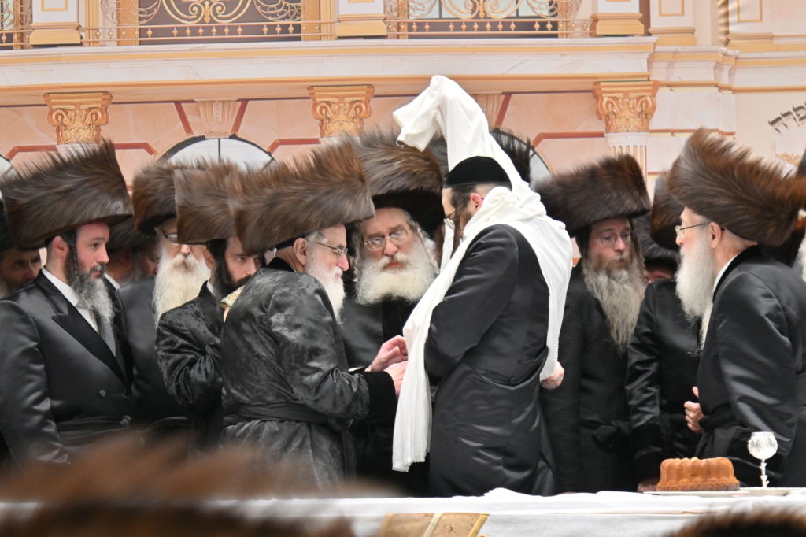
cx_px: 403
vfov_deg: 10.6
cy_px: 268
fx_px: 2887
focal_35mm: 129
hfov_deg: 15.9
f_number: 4
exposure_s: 1/320
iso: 640
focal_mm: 86
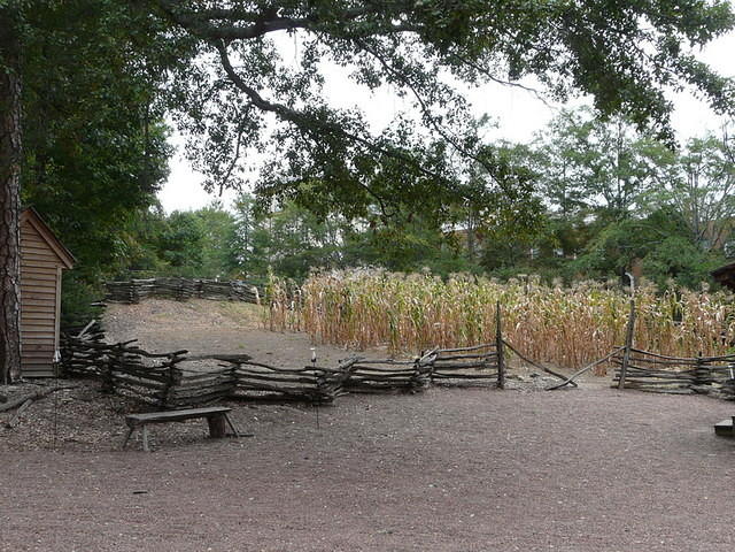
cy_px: 276
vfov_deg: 38.7
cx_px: 368
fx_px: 786
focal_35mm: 37
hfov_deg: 50.1
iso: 100
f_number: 4
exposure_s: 1/125
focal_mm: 4.8
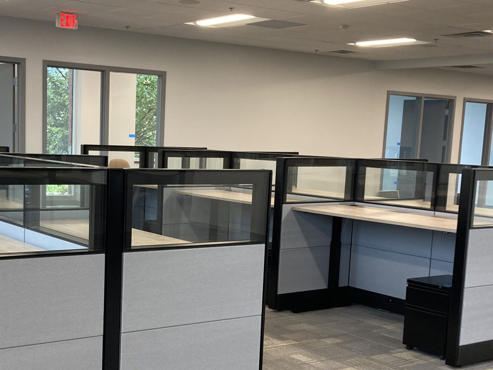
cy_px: 260
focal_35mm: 54
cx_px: 172
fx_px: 769
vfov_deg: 26.8
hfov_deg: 35.3
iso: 80
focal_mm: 3.99
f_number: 1.8
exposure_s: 1/60
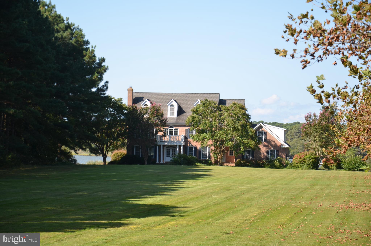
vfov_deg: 10.7
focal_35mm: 128
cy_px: 123
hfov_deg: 16.1
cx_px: 186
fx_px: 1311
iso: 100
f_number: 5.6
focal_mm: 85
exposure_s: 1/250
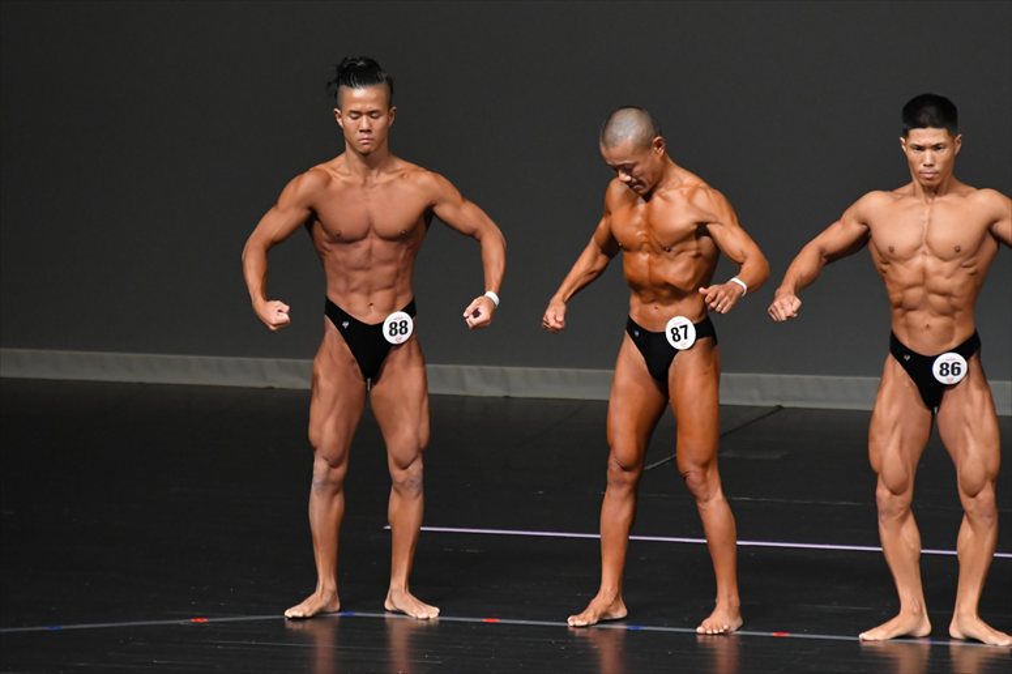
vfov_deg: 3.7
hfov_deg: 5.5
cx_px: 506
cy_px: 337
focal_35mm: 375
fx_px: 10537
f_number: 5.6
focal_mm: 250
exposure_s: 1/400
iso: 4000
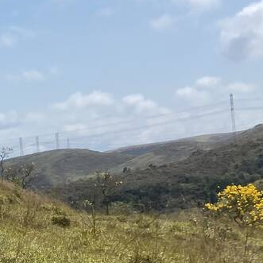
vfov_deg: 17.2
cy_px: 217
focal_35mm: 100
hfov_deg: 14.6
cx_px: -254
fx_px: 860
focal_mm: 4.25
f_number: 1.8
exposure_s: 1/3984
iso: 32
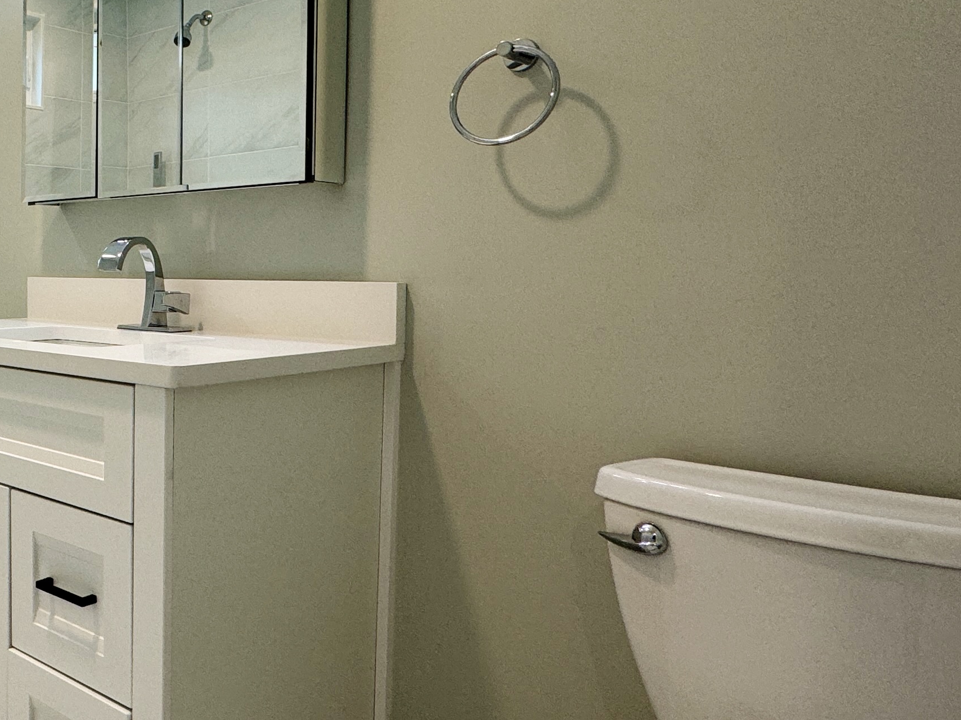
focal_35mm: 33
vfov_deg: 42.9
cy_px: 313
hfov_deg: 47.0
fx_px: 916
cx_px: 21
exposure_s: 1/120
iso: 125
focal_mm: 2.22
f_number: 2.2
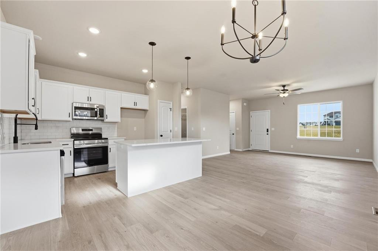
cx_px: 189
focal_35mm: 14
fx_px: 147
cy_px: 126
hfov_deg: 104.3
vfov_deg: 81.1
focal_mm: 14
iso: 1000
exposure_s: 1/320
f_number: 8
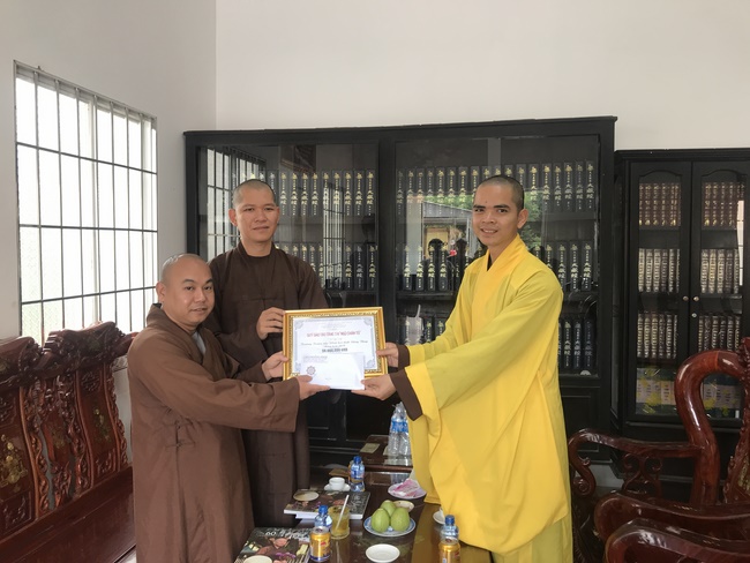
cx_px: 375
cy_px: 282
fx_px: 607
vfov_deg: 49.8
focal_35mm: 28
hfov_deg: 63.4
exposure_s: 1/50
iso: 32
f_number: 1.8
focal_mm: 3.99
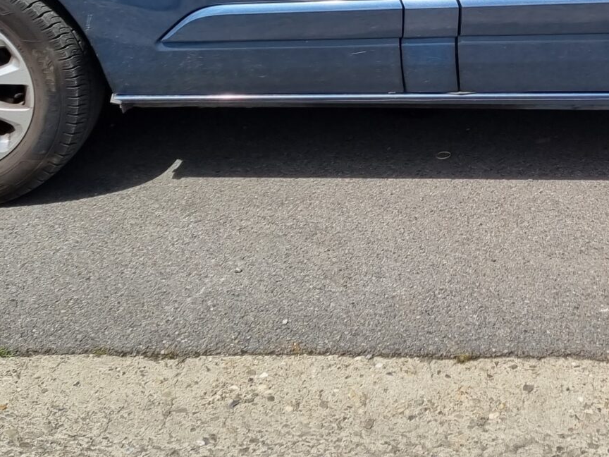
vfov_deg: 18.0
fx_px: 1355
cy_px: -119
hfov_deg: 23.8
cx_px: 663
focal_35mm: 77
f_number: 1.8
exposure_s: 1/2960
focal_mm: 5.4
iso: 50
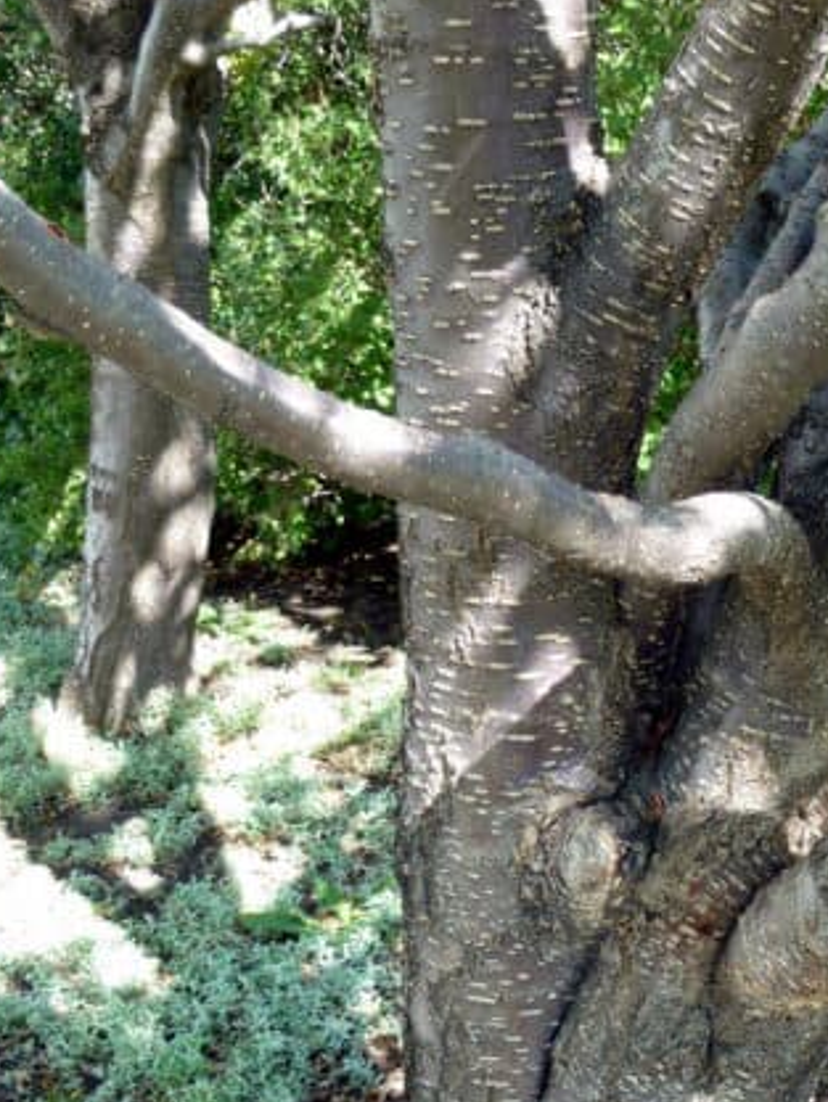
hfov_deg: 25.6
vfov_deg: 34.2
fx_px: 1785
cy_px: 658
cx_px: 688
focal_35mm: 56
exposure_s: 1/40
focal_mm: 5.3
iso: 80
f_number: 3.5
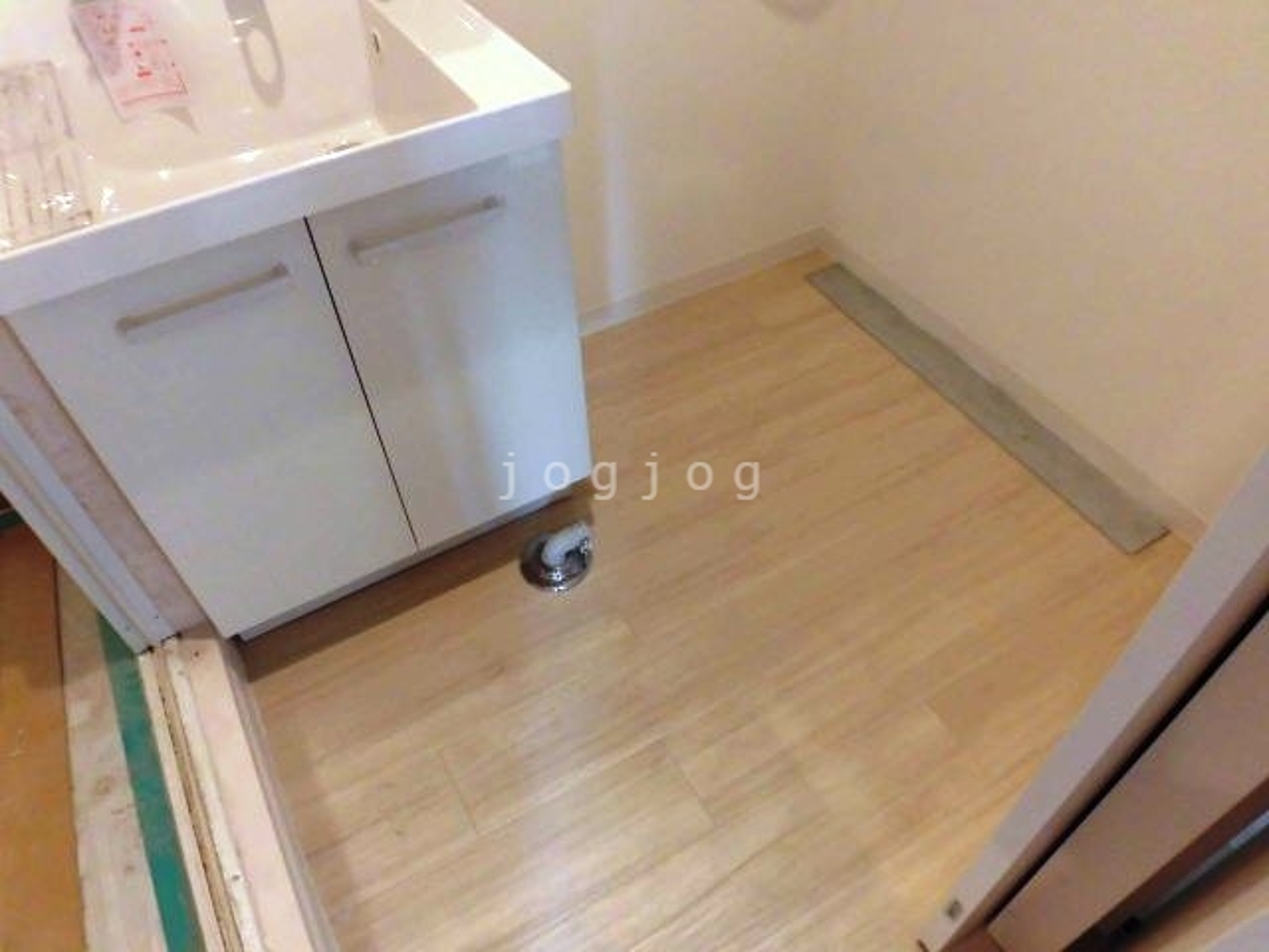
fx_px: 880
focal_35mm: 24
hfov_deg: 71.6
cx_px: 634
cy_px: 476
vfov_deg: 56.8
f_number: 3.1
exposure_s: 1/40
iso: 250
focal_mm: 4.3
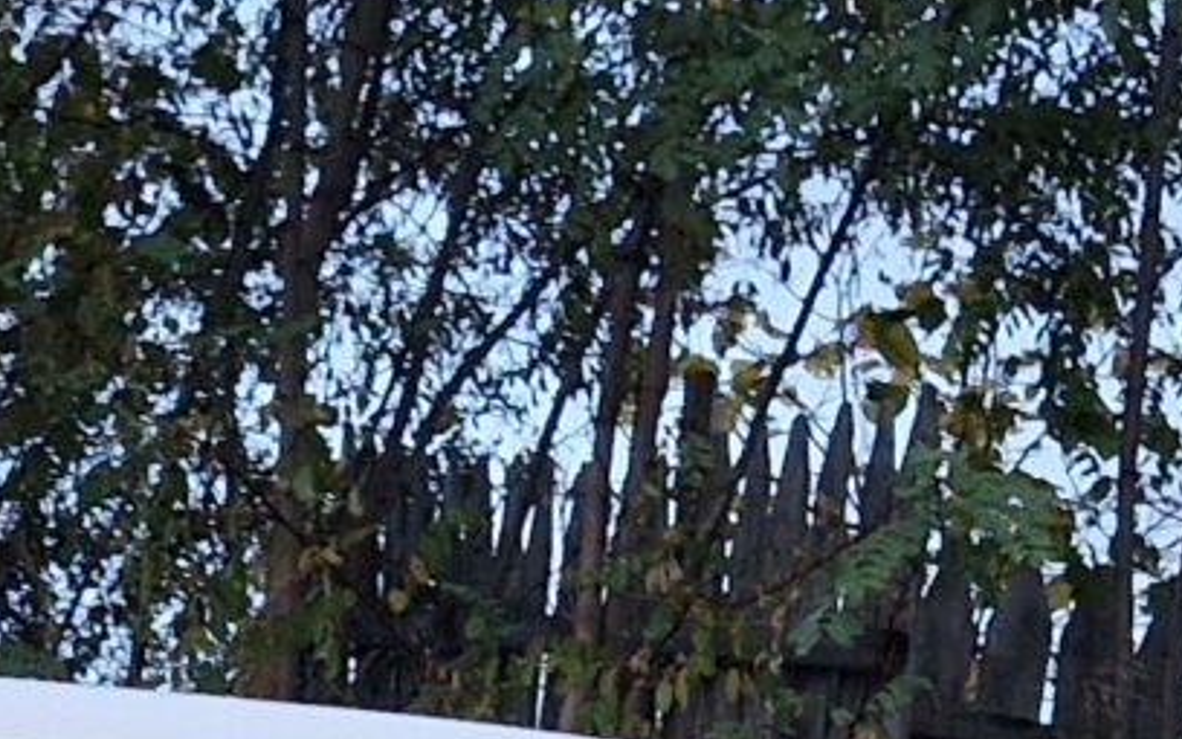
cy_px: 2345
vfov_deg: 7.4
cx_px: 316
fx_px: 4929
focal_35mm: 153
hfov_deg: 13.6
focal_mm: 5.4
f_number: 1.8
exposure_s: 1/100
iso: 250
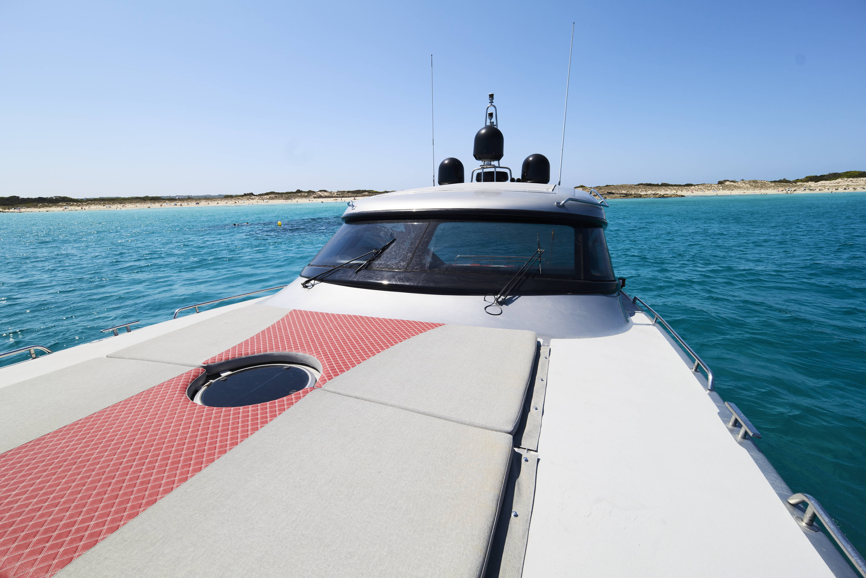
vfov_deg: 73.8
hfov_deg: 96.7
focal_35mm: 16
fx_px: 385
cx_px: 433
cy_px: 289
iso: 200
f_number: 4.8
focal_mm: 16
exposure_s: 1/320
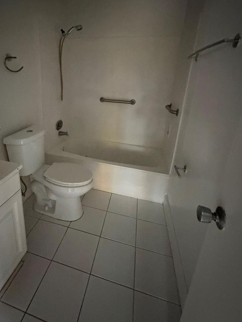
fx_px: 168
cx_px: 92
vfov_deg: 86.6
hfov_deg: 70.6
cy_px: 128
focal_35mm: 18
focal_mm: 2.22
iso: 1600
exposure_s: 1/36
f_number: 2.2
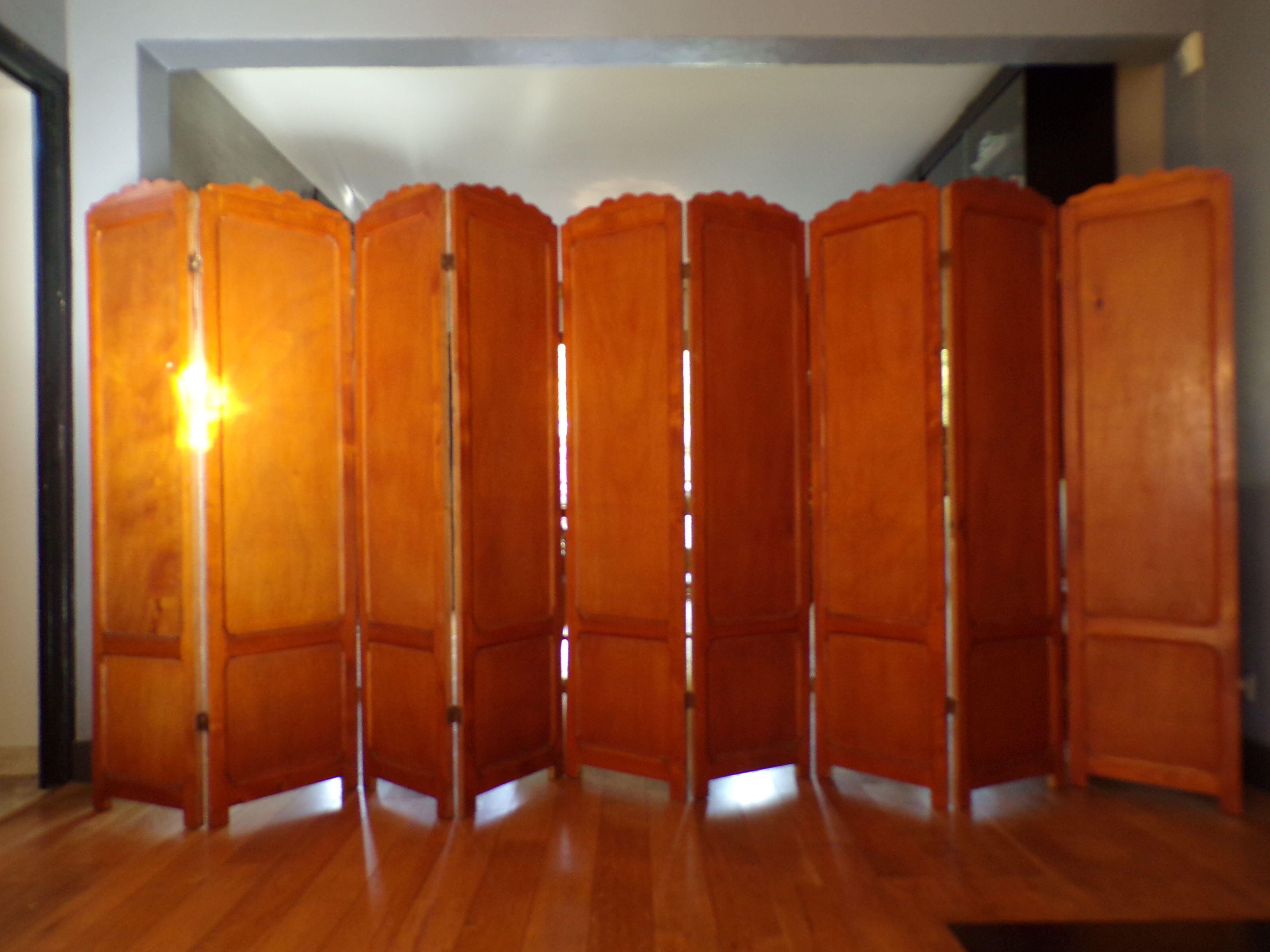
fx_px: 917
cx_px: 653
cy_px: 473
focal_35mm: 25
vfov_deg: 54.9
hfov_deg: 69.4
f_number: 3
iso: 187
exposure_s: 1/34
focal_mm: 4.3
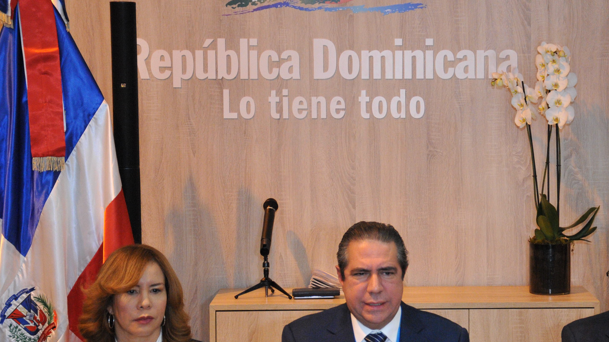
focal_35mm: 93
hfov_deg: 22.8
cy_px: 187
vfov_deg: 13.0
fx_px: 1502
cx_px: 409
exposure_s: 1/100
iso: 1600
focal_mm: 40
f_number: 5
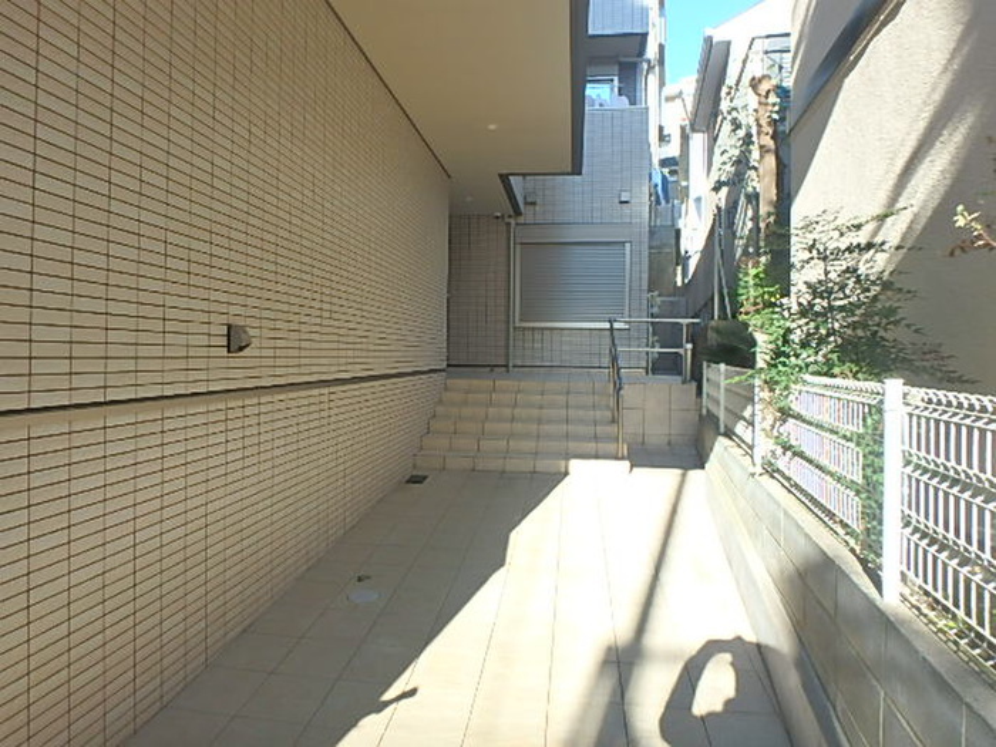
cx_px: 498
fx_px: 604
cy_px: 374
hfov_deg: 79.0
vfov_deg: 63.4
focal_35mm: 21
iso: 125
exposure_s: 1/320
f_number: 3.5
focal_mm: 3.7
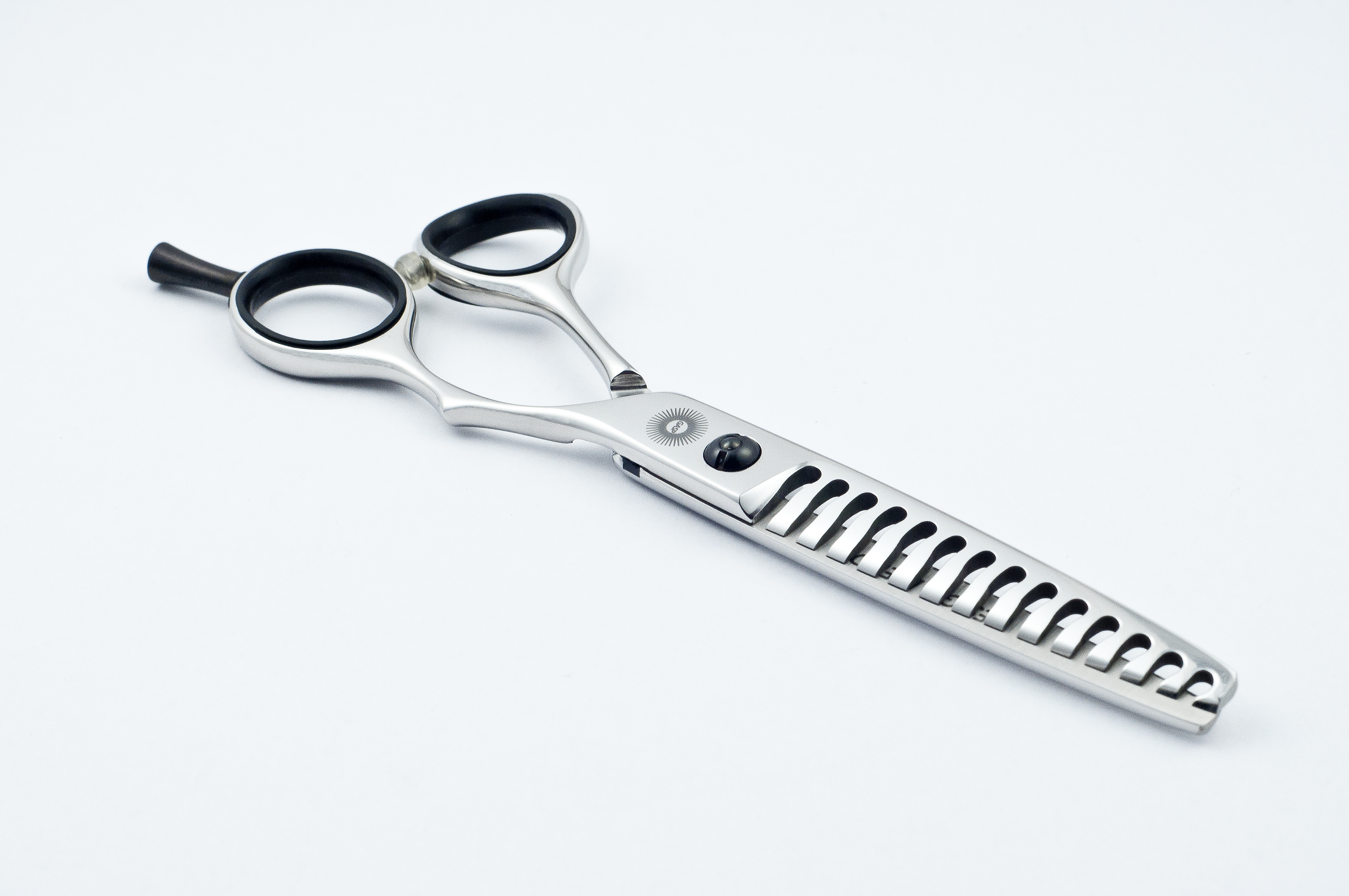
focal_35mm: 75
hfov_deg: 27.0
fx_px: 2807
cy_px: 448
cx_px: 674
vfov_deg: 18.1
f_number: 13
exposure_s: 1/25
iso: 500
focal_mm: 50
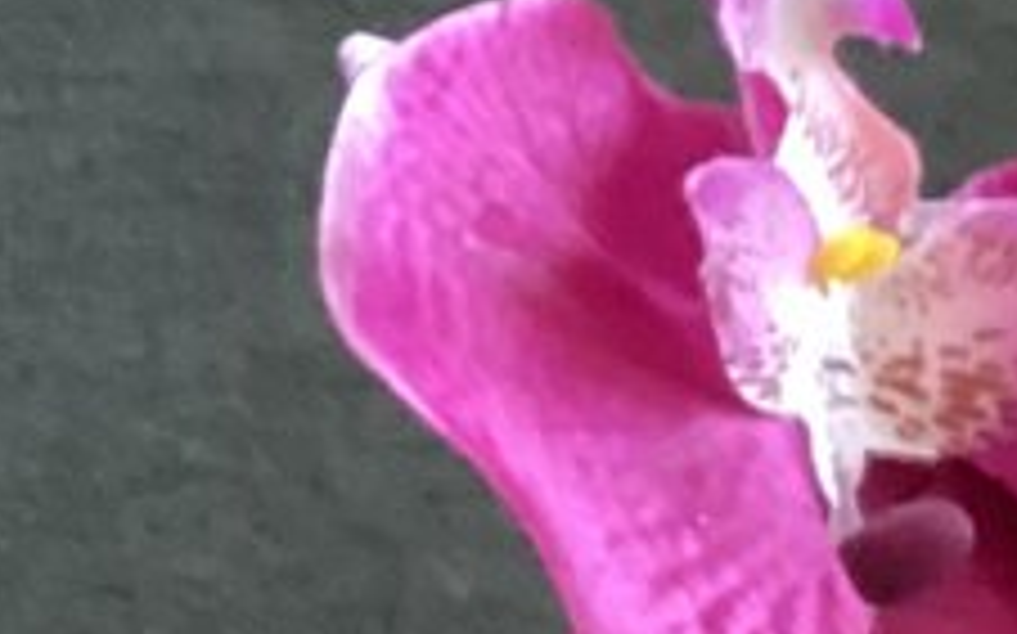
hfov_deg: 8.8
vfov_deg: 5.9
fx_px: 6095
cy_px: 1081
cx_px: -1312
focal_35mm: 220
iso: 400
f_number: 2.4
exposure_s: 1/25
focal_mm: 3.3
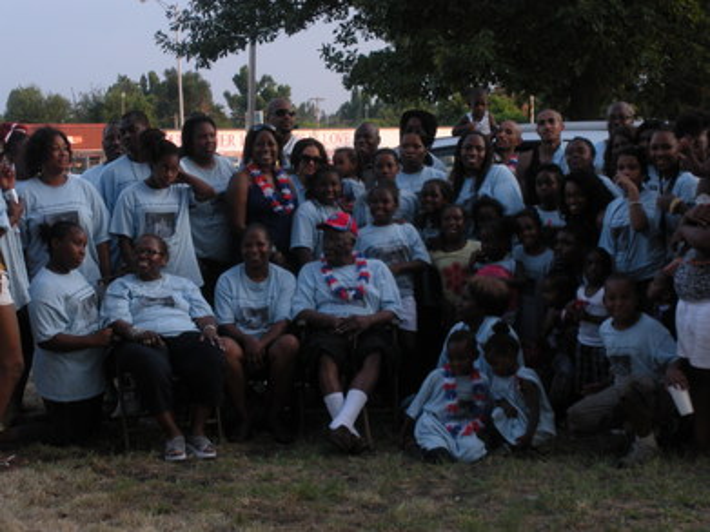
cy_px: 266
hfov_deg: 30.3
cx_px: 355
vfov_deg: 22.9
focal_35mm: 64
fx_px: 1312
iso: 134
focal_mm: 11.2
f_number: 4.6
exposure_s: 1/119
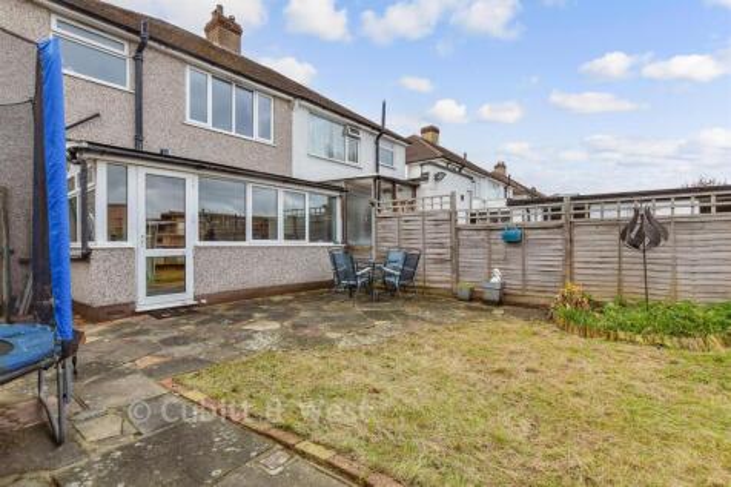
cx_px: 366
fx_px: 325
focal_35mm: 16
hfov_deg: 96.8
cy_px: 244
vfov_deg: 73.7
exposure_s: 1/30
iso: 160
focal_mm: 11
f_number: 8
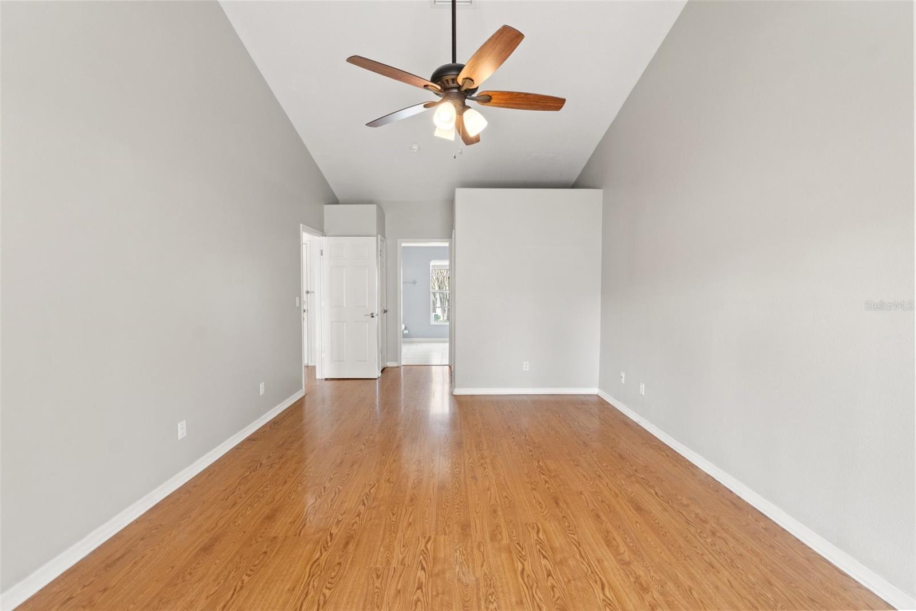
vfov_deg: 77.3
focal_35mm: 15
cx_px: 458
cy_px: 306
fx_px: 382
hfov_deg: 100.4
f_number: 8
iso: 400
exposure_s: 1/5
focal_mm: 10
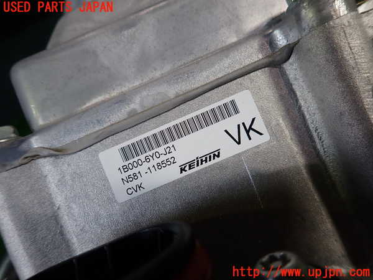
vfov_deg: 54.9
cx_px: 186
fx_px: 269
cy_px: 140
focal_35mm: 25
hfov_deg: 69.4
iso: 100
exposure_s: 1/60
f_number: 2
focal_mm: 4.5
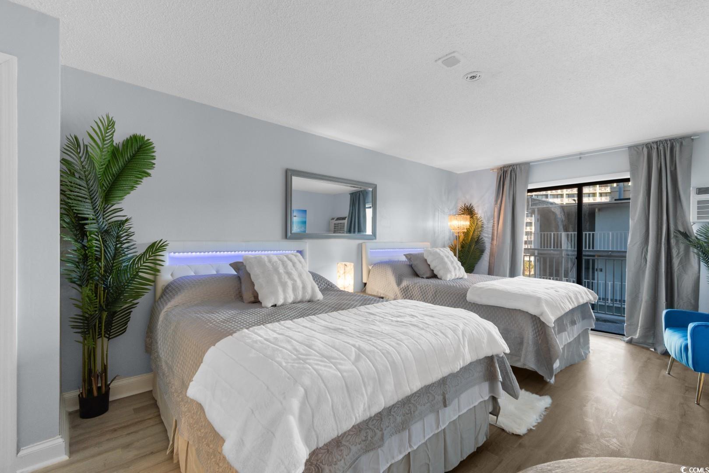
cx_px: 354
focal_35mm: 15
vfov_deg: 77.3
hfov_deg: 100.4
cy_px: 236
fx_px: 295
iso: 100
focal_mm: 10
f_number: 4.5
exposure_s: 1/10
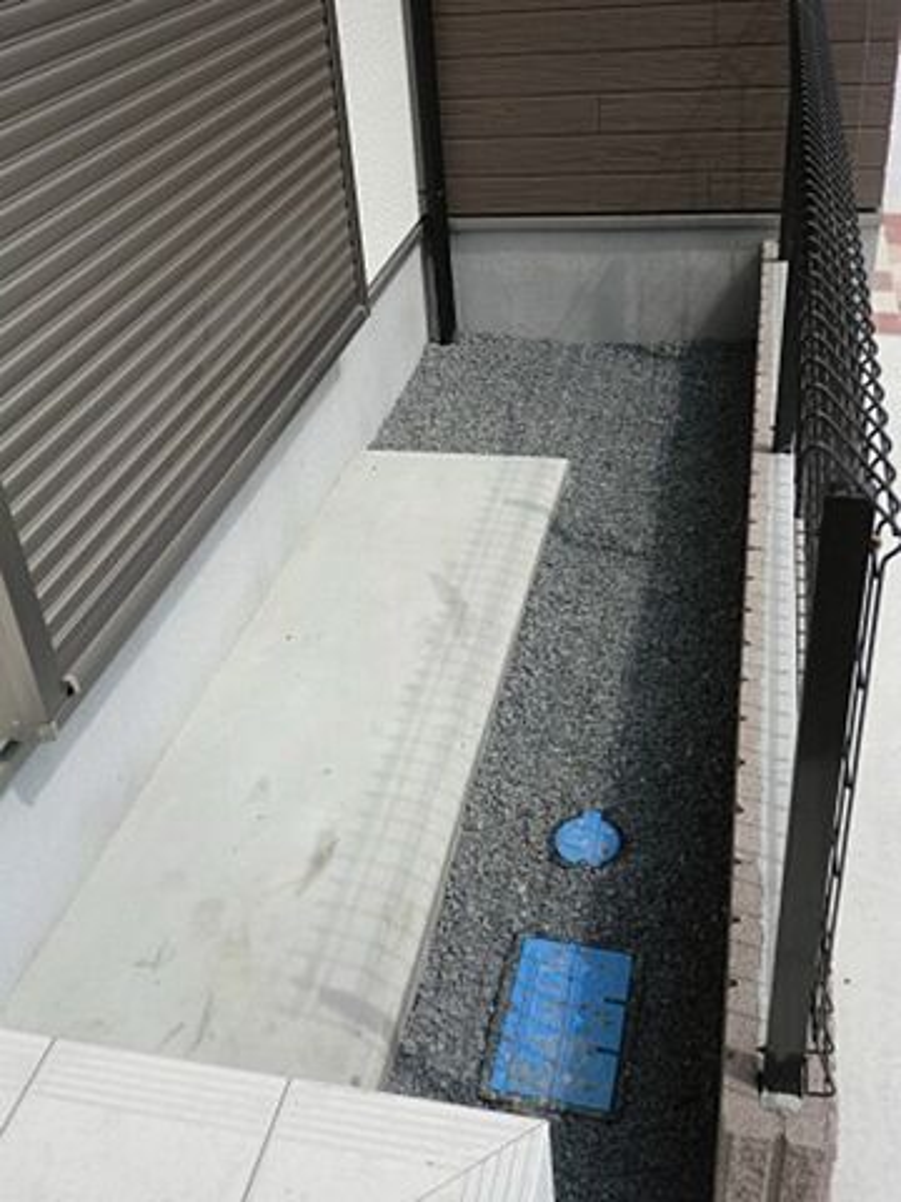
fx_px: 1249
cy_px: 601
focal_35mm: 36
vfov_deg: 51.4
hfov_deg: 39.7
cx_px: 450
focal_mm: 6.58
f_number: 8.7
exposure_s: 1/125
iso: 50
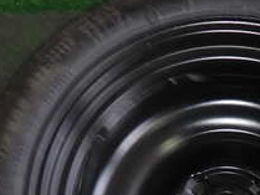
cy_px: 225
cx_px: 236
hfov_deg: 22.2
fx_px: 646
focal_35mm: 86
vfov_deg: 16.6
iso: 200
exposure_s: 1/30
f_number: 6.3
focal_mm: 5.4
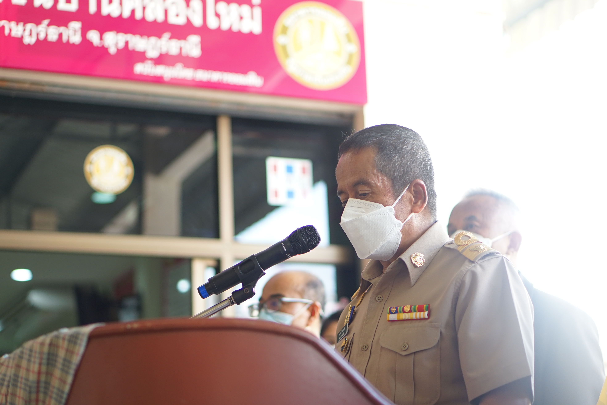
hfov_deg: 27.0
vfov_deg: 18.2
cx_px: 304
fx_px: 1264
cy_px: 202
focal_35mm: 75
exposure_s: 1/250
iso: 320
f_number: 1.8
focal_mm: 50
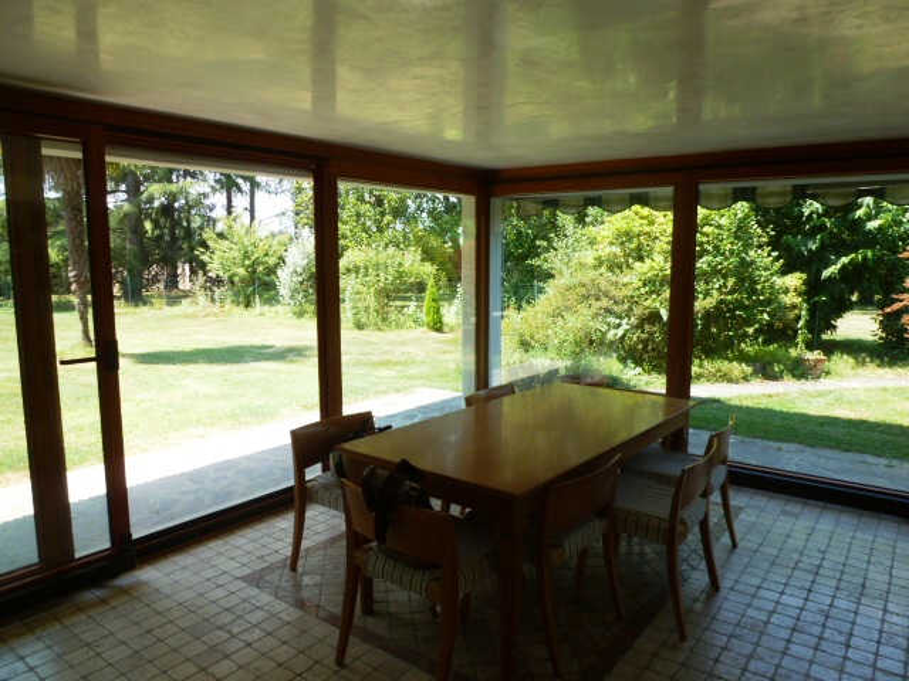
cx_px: 454
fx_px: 630
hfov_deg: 71.6
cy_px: 340
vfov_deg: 56.8
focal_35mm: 24
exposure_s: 1/100
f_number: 4
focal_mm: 4.3
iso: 100
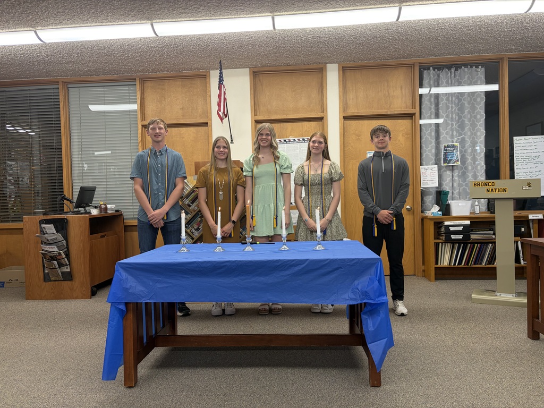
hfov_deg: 67.3
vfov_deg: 53.1
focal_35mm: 26
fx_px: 409
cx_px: 272
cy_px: 204
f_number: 1.6
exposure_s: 1/122
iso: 50
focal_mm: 5.96
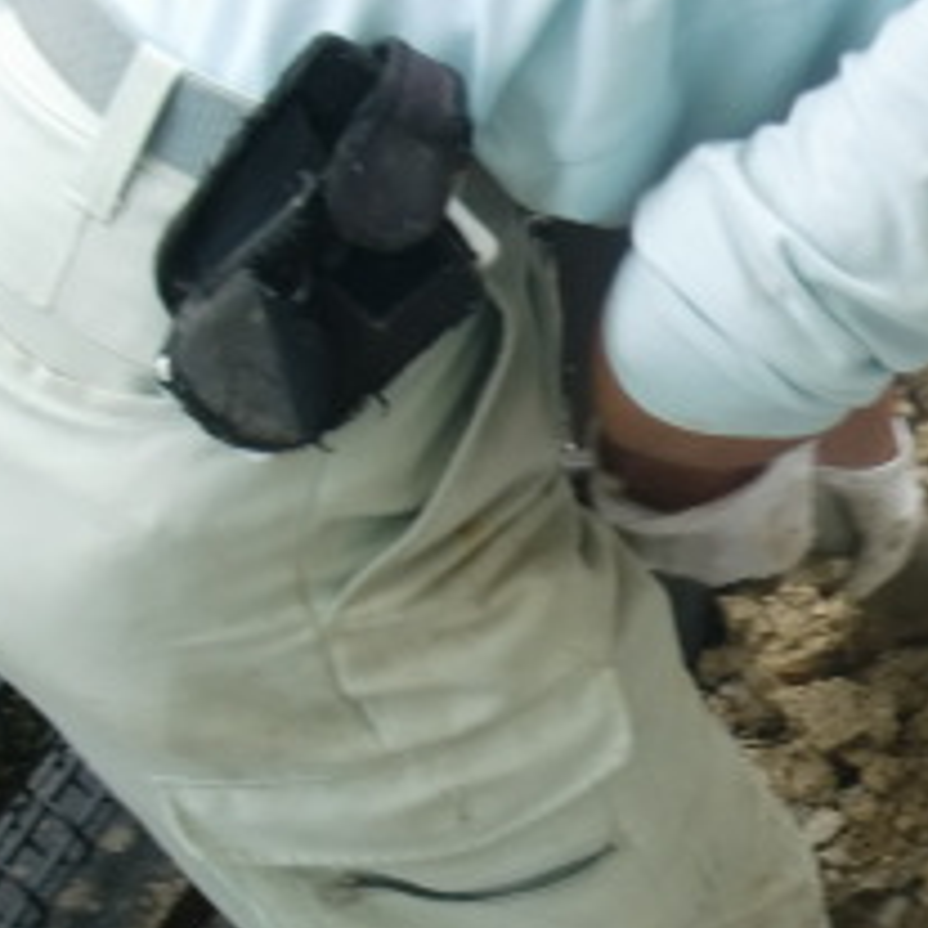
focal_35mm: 104
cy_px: 749
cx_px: 1157
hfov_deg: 16.0
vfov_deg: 16.6
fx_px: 3154
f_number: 3.9
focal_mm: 6.66
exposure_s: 1/100
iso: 64
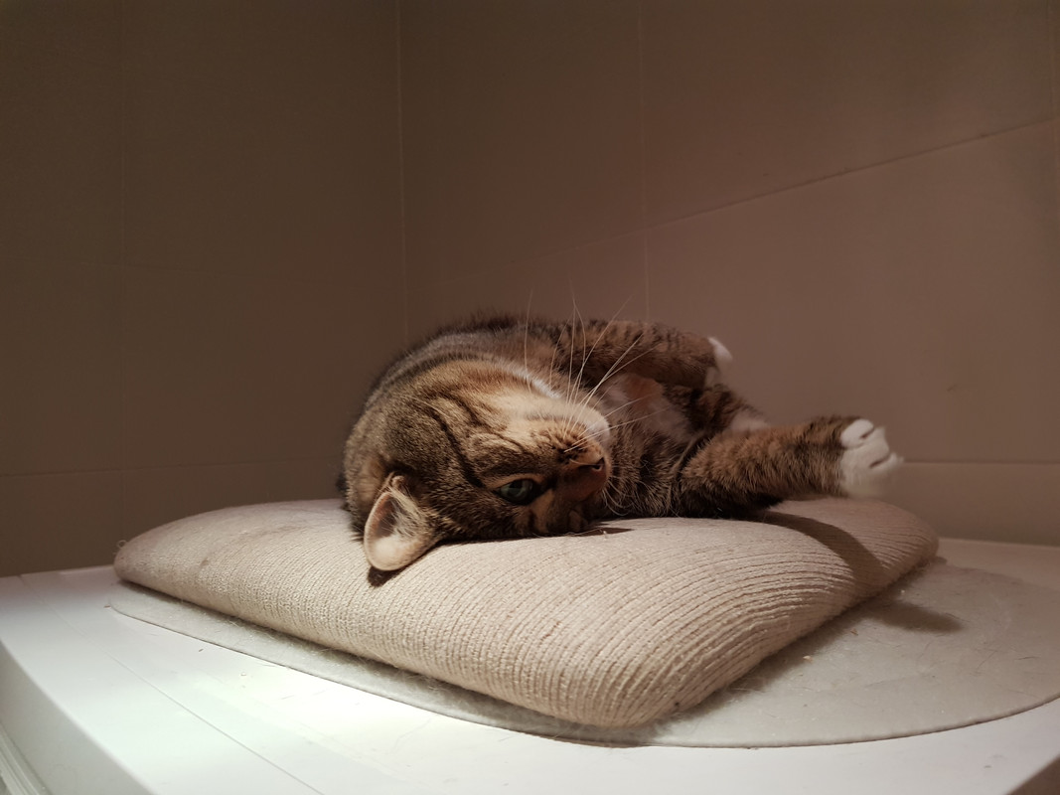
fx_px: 796
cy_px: 398
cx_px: 530
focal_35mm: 26
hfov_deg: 67.3
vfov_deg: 53.1
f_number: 1.7
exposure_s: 1/100
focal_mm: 4.3
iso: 160
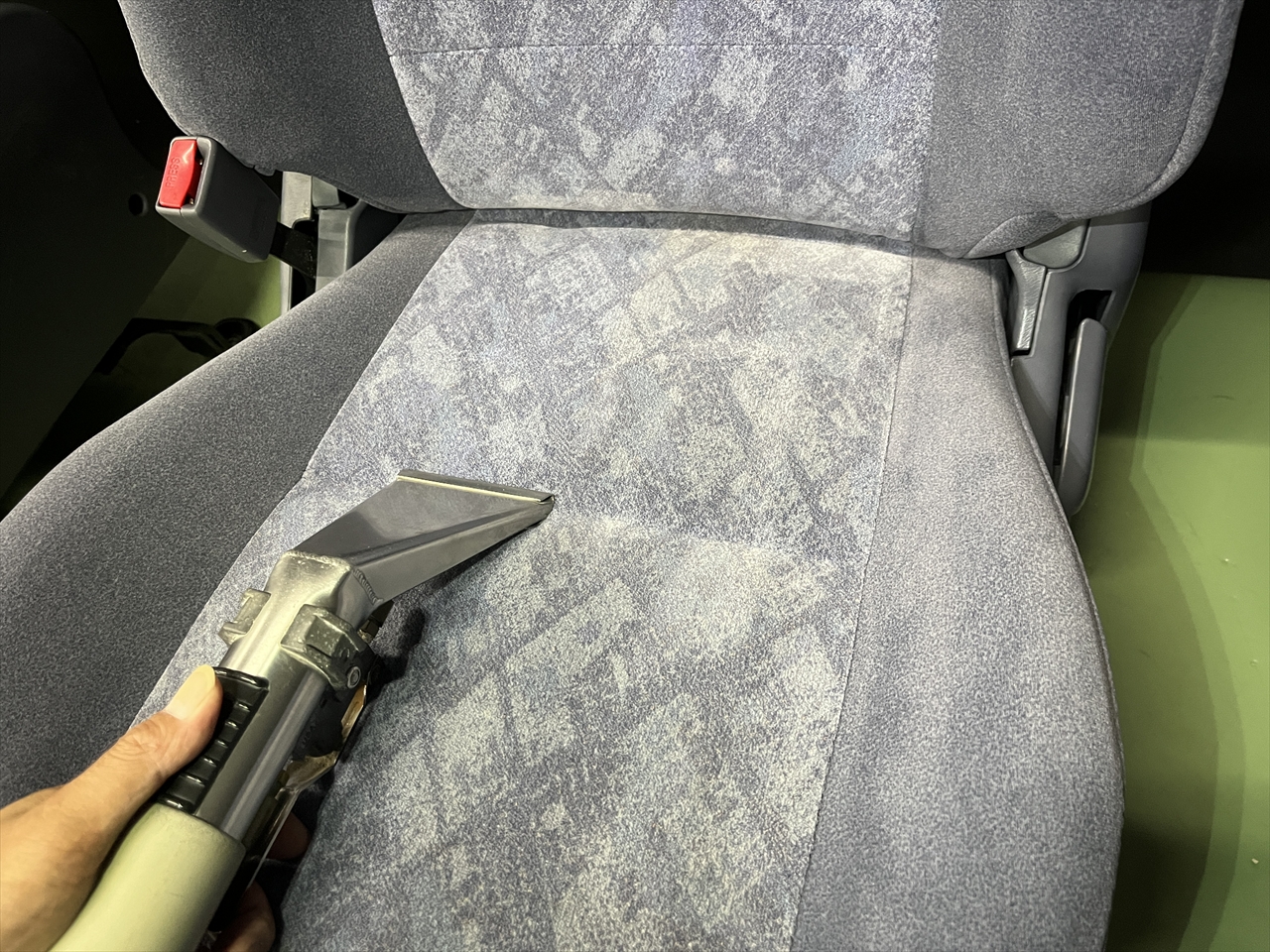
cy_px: 476
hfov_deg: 67.3
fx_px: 954
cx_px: 635
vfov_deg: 53.1
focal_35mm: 26
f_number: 1.6
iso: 400
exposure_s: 1/60
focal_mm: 5.1
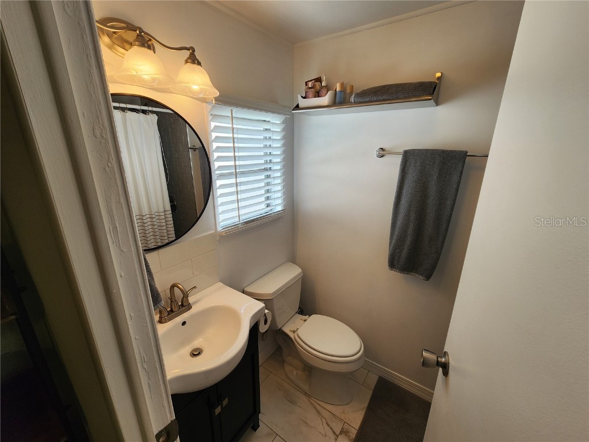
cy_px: 221
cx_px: 294
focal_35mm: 13
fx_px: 221
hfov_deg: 106.2
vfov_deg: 89.9
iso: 50
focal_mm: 2.2
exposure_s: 1/127
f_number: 2.2
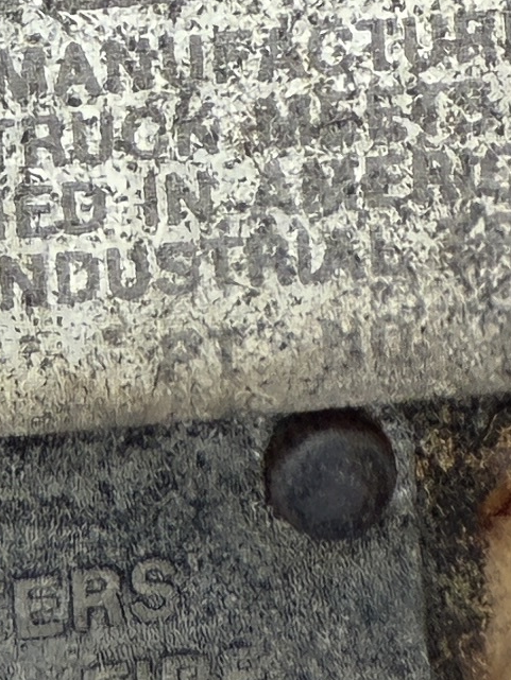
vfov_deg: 11.3
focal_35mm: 151
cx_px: -394
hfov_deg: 9.4
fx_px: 2971
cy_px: -835
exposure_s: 1/1905
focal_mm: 2.22
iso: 40
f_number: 2.2
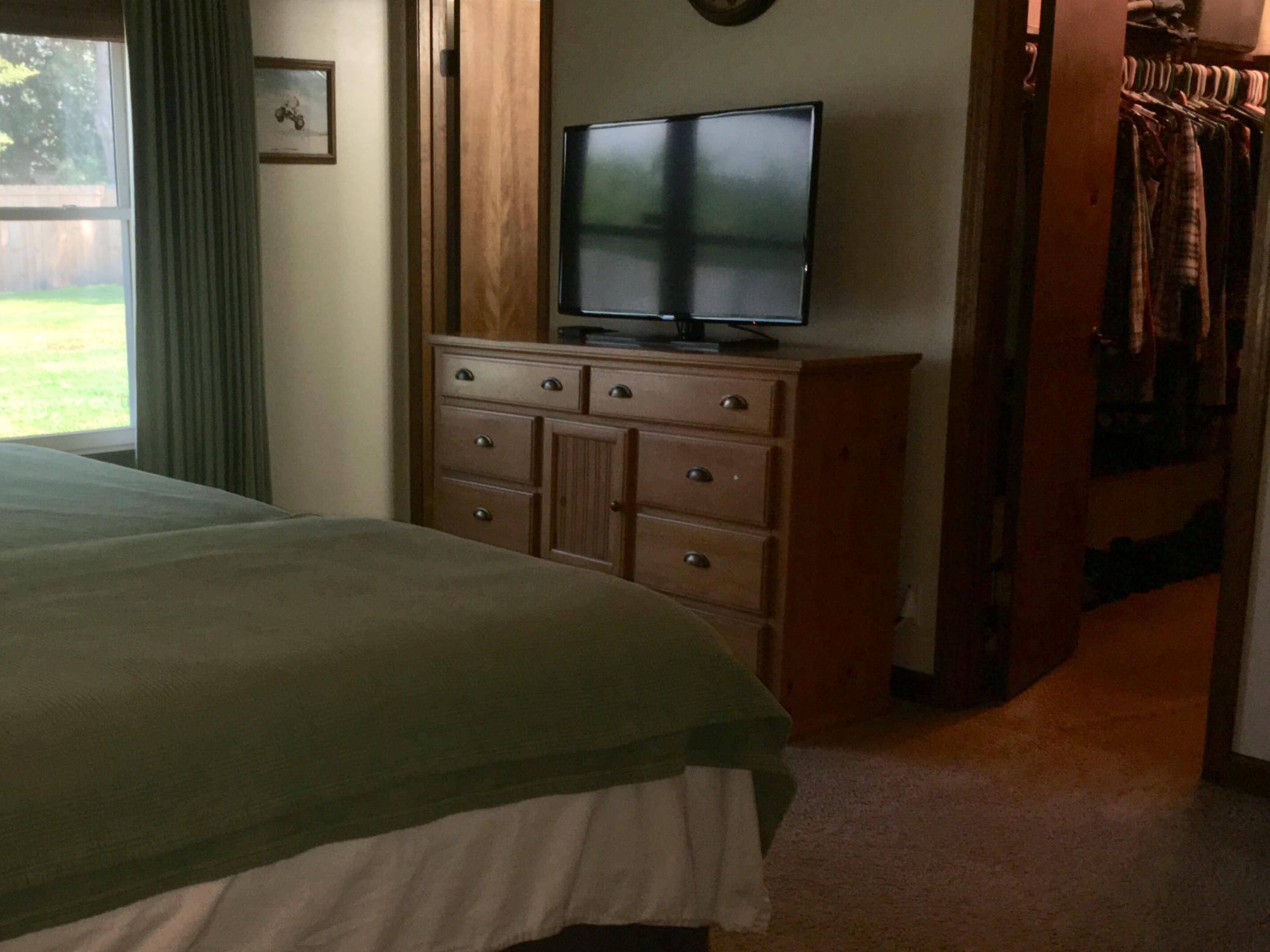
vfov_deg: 35.1
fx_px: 1504
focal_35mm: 41
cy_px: 535
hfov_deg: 44.9
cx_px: 392
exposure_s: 1/30
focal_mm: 4.15
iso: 32
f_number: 2.2
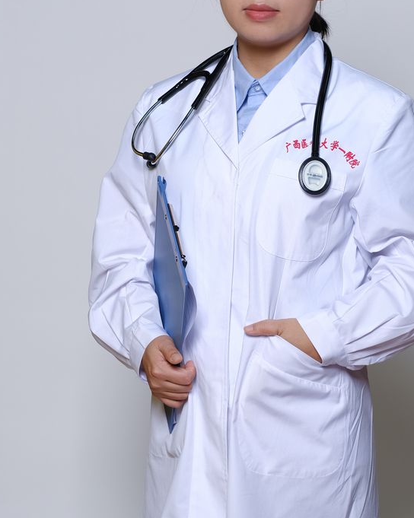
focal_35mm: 139
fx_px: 2131
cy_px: 269
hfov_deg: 11.1
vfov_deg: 13.9
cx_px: 271
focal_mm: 56
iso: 250
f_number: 4
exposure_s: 1/160
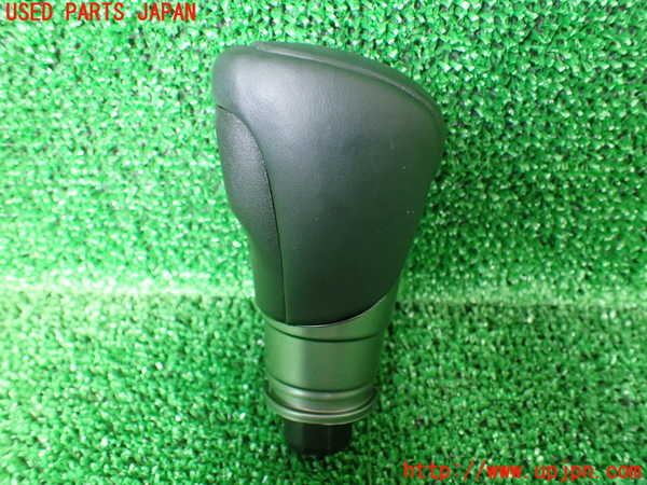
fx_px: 561
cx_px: 324
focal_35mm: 30
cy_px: 242
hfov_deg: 60.0
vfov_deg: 46.8
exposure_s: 1/40
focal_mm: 5.4
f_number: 2.3
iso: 800
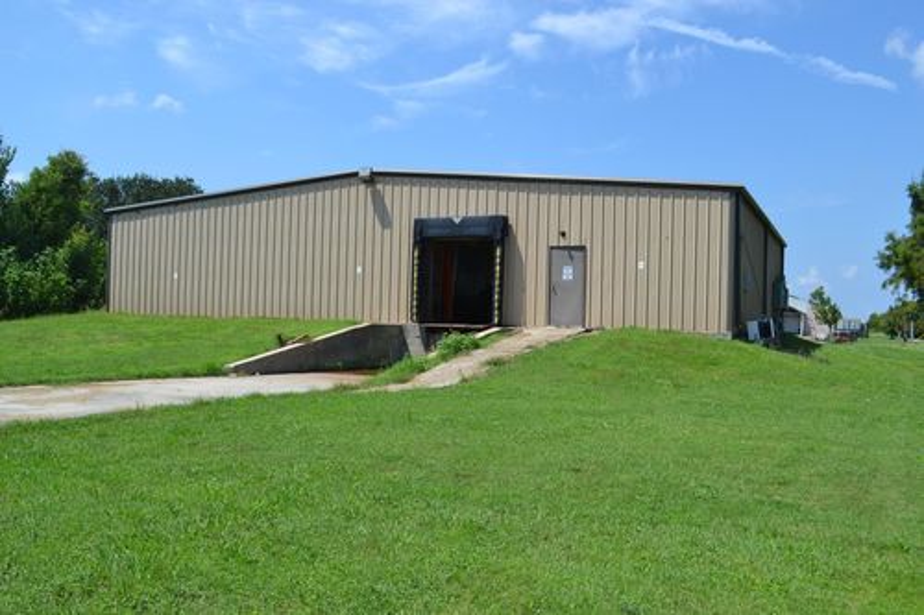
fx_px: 847
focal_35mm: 33
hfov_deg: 57.2
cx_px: 462
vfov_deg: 39.9
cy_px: 308
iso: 100
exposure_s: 1/250
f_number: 8
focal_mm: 22
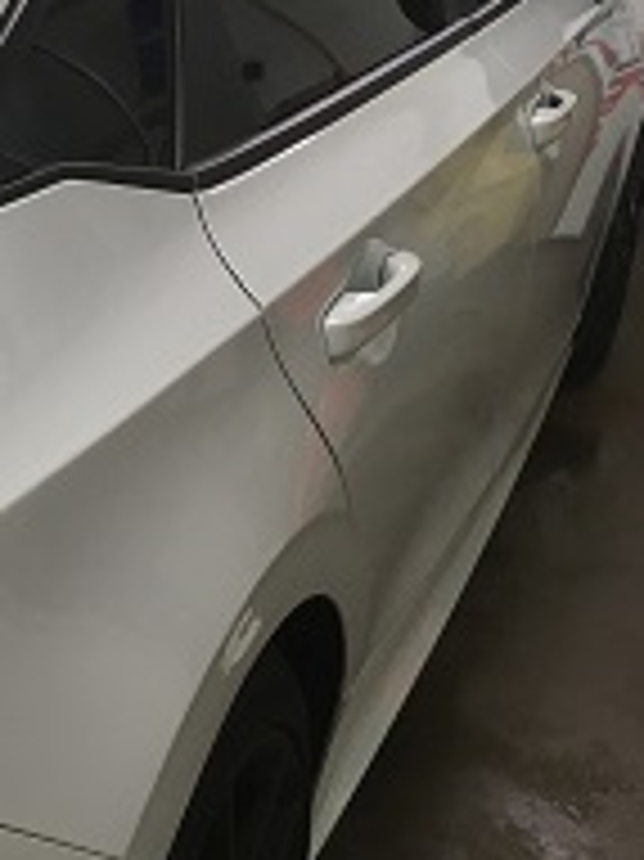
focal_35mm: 70
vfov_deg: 27.7
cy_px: 299
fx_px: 1738
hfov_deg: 18.5
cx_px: -333
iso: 25
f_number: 2.2
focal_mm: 4.15
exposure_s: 1/30
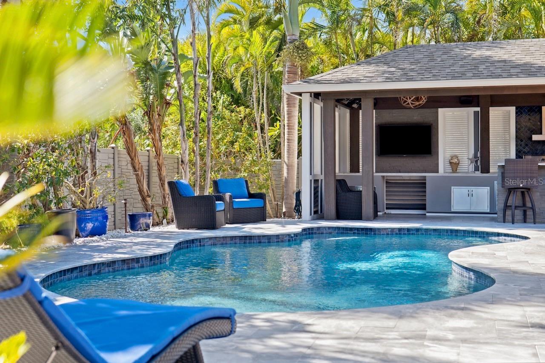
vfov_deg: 27.0
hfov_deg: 39.6
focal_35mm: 50
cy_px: 182
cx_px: 272
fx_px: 757
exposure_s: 1/160
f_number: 4
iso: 100
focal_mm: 50
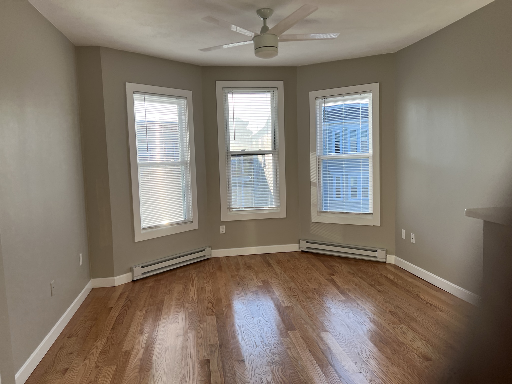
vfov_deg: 53.1
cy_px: 192
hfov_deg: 67.3
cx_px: 256
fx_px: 385
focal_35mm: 26
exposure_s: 1/316
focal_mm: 5.7
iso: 50
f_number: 1.5
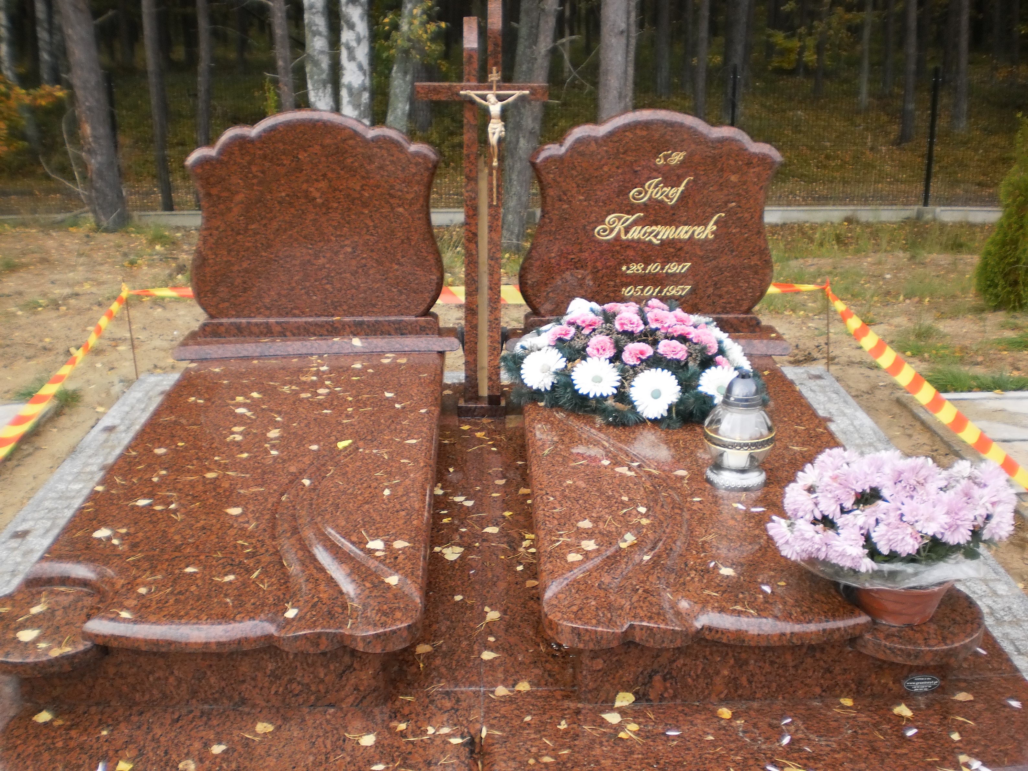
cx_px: 514
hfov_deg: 51.4
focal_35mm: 36
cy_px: 386
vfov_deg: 39.7
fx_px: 1069
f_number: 3.1
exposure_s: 1/125
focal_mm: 6.3
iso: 100
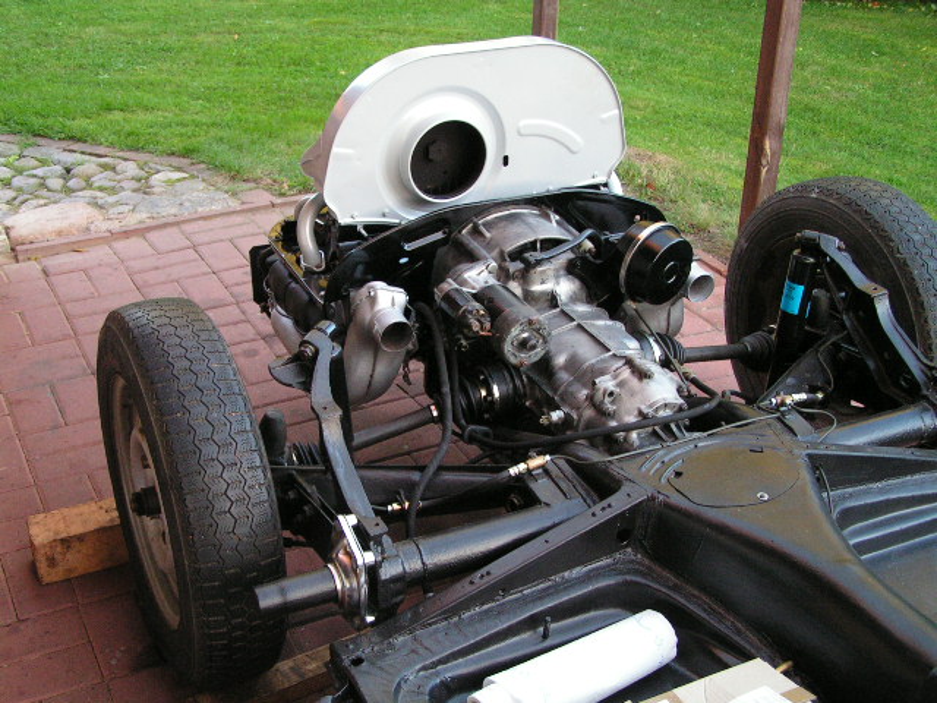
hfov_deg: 40.4
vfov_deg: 30.9
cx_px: 468
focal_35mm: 47
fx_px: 1272
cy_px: 352
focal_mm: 7.8
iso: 160
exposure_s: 1/50
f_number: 2.8
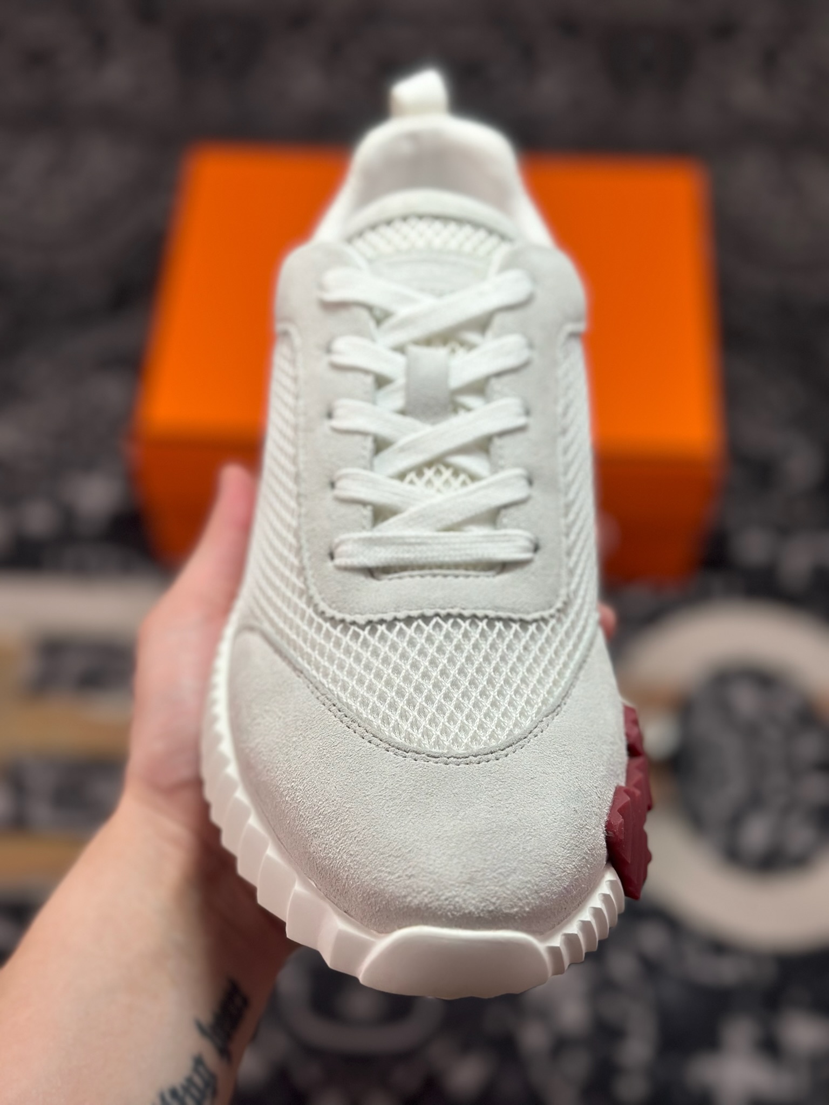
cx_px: 414
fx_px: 1533
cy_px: 552
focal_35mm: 48
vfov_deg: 39.7
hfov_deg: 30.3
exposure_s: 1/1815
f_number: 1.78
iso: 80
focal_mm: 6.86
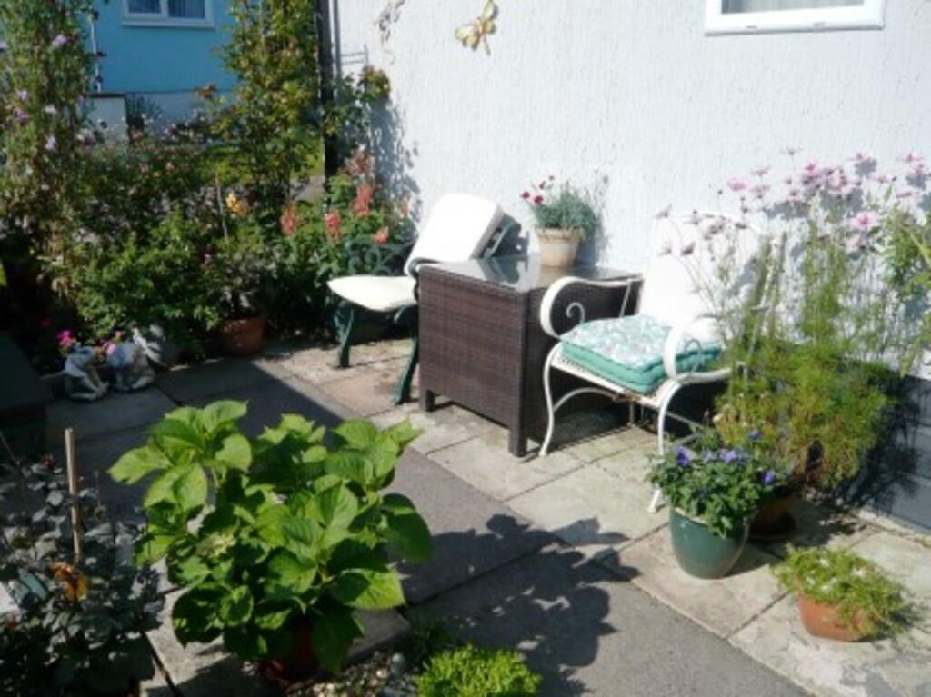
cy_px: 348
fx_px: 753
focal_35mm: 28
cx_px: 466
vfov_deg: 49.7
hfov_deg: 63.5
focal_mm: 4.6
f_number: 8
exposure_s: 1/200
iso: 100
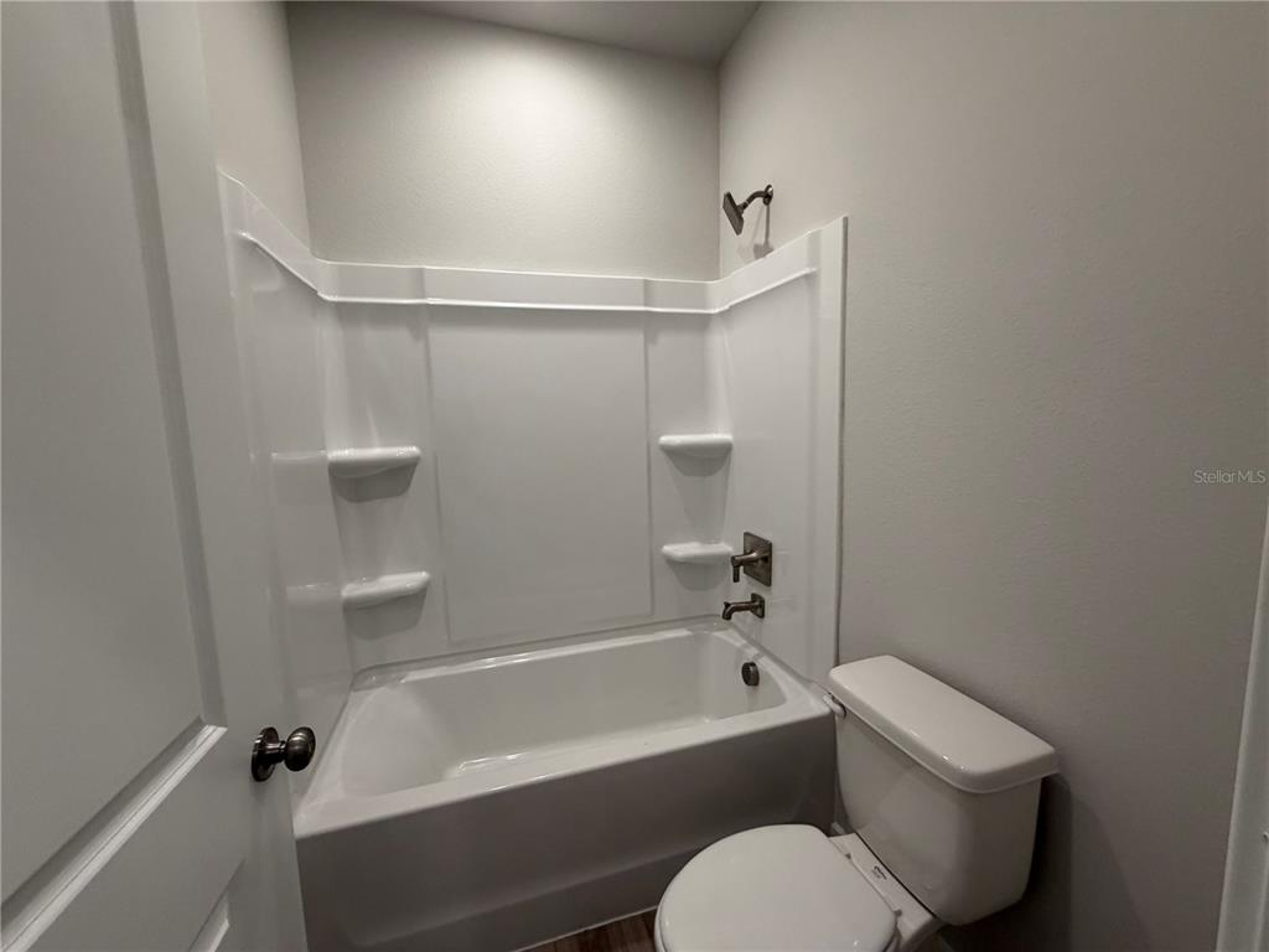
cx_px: 634
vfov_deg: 85.7
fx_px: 513
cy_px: 476
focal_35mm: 14
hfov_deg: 102.1
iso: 200
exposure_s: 1/120
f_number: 2.2
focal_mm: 2.22
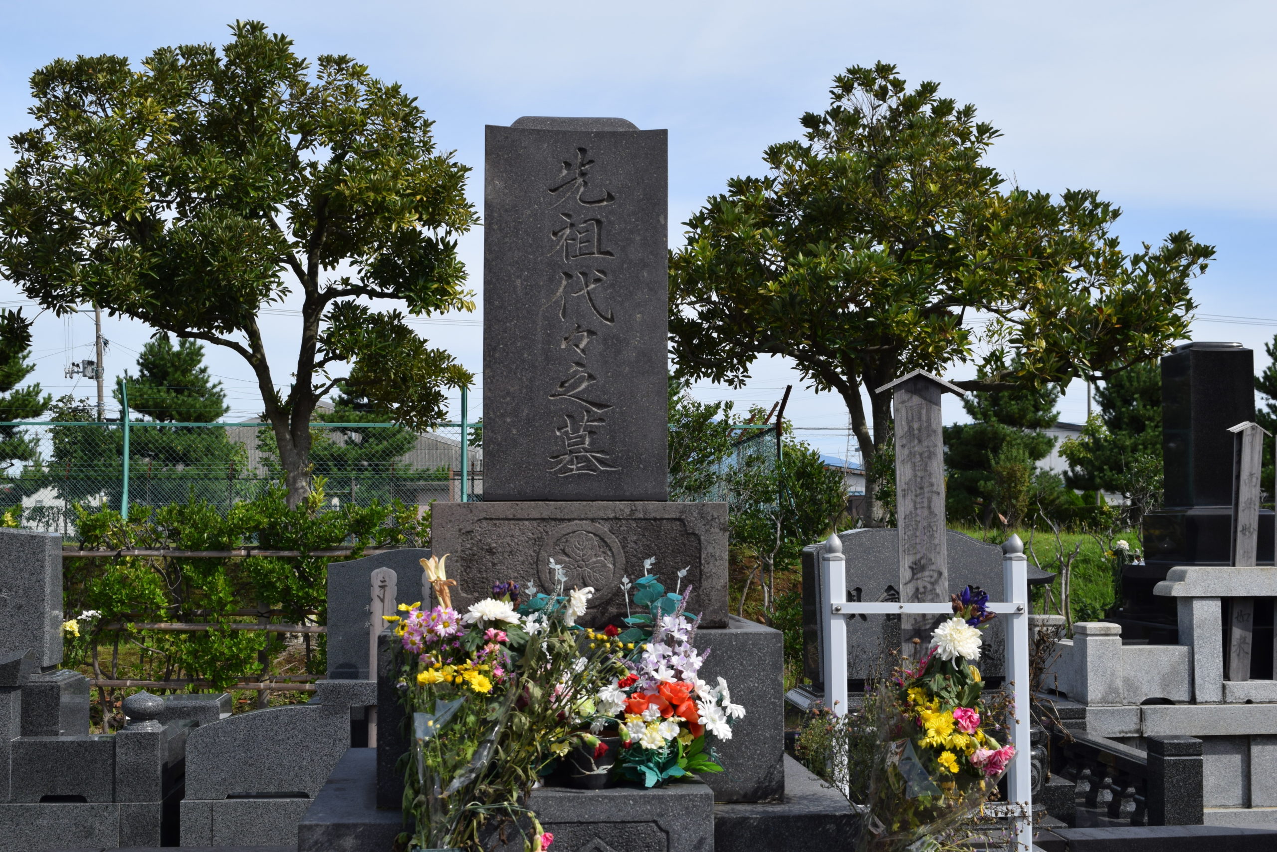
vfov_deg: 30.9
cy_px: 426
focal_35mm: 44
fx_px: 1543
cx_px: 638
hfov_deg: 45.0
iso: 200
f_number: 10
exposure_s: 1/400
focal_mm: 29
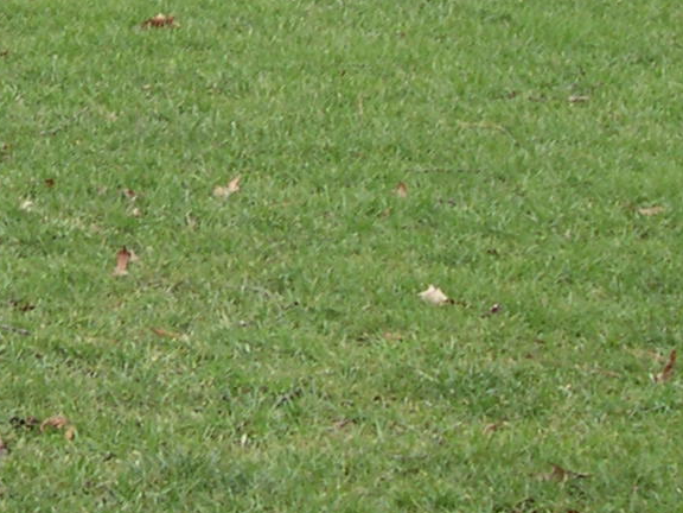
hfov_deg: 12.8
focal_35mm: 150
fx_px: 2960
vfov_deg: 9.8
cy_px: -36
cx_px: -187
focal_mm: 8
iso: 100
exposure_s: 1/128
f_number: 2.8
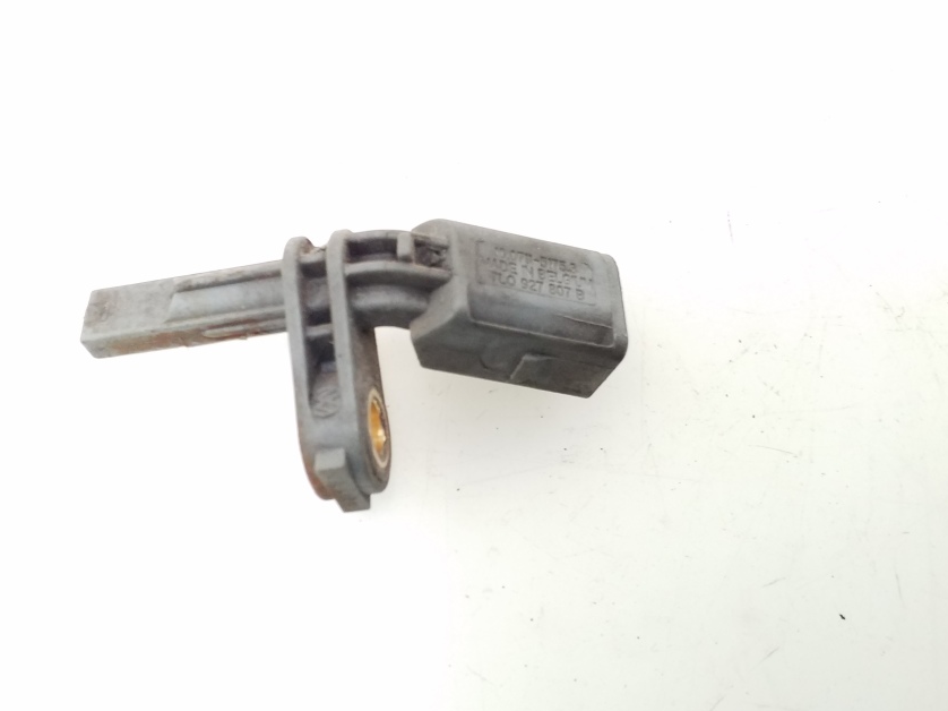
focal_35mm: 33
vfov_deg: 42.9
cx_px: 411
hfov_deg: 55.2
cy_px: 354
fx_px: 903
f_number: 1.9
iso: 250
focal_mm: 3.6
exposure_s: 1/25
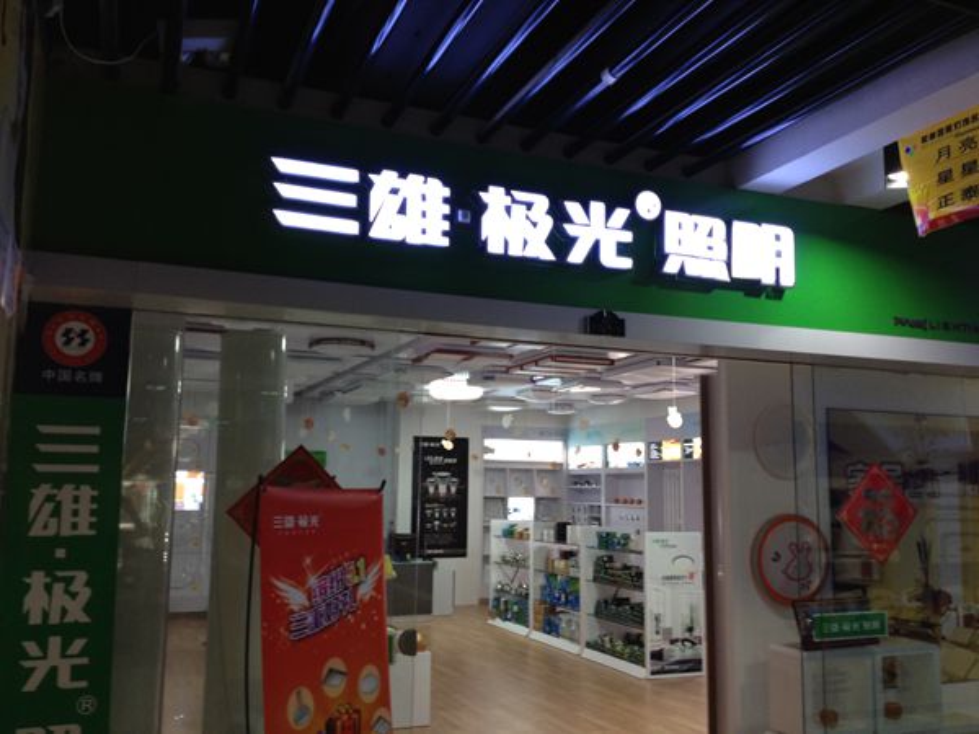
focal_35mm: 35
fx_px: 990
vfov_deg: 40.7
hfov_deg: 52.6
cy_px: 367
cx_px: 490
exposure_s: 1/20
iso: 125
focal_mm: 4.28
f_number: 2.4
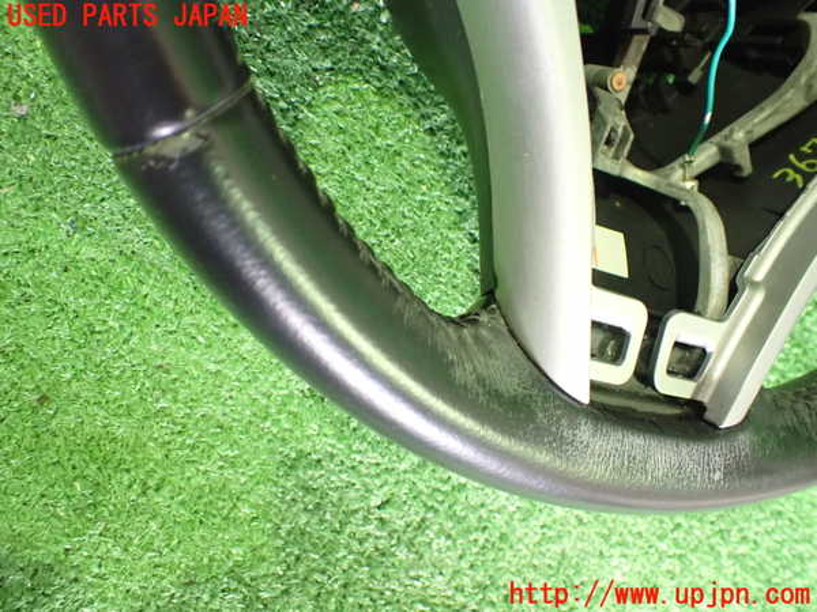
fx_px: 708
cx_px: 408
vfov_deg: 46.8
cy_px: 306
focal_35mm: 30
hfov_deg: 60.0
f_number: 2.3
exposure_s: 1/30
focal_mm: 5.4
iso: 1250
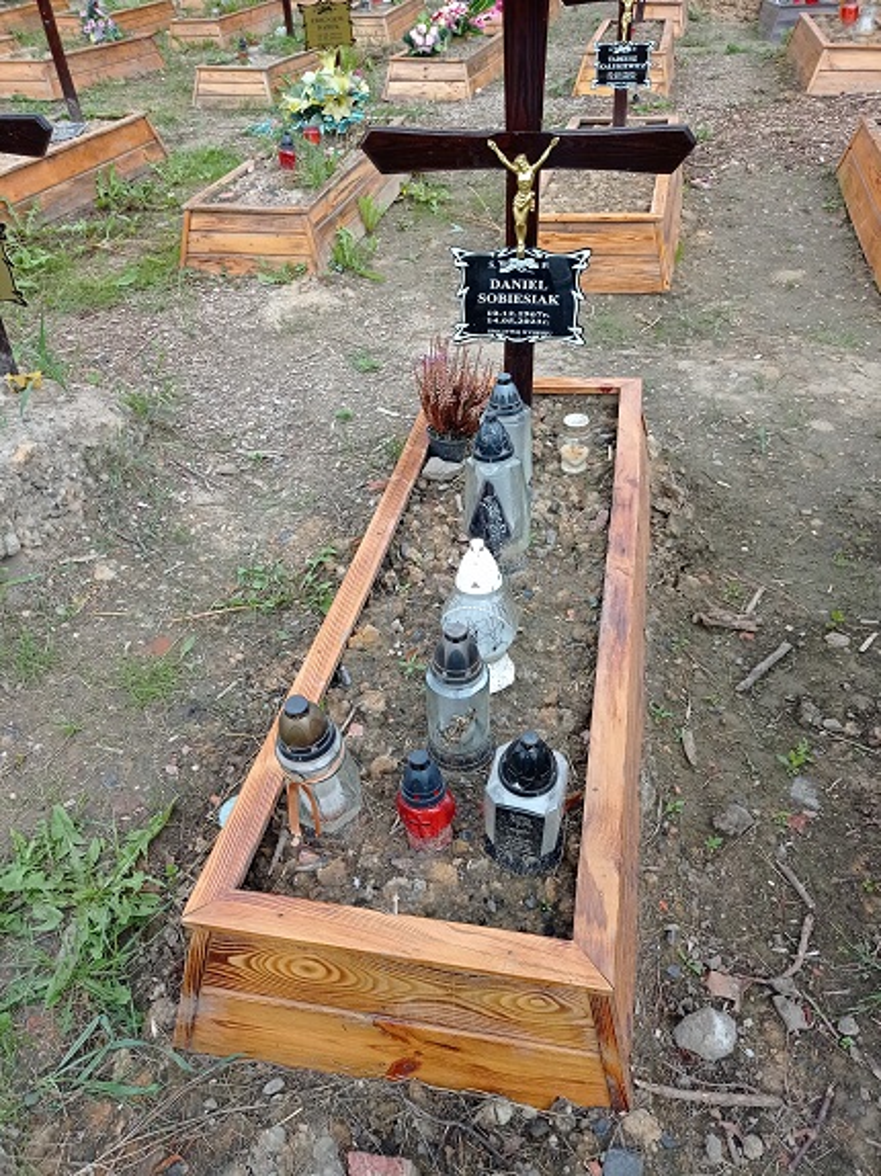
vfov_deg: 63.5
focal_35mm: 28
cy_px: 588
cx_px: 440
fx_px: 951
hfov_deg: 49.7
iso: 103
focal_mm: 4.74
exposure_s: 1/864
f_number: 1.79
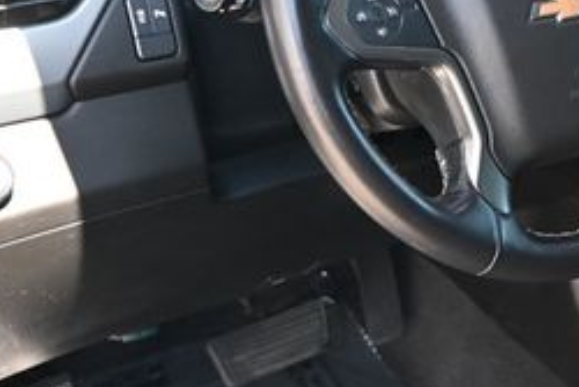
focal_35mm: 71
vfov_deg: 19.2
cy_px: 151
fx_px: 1141
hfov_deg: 27.4
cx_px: 530
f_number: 3.8
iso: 450
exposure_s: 1/125
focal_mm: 18.5
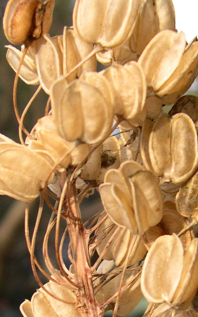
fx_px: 812
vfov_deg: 21.6
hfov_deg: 13.9
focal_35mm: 94
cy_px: 290
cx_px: 127
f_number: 2.8
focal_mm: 8
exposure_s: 1/154
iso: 100
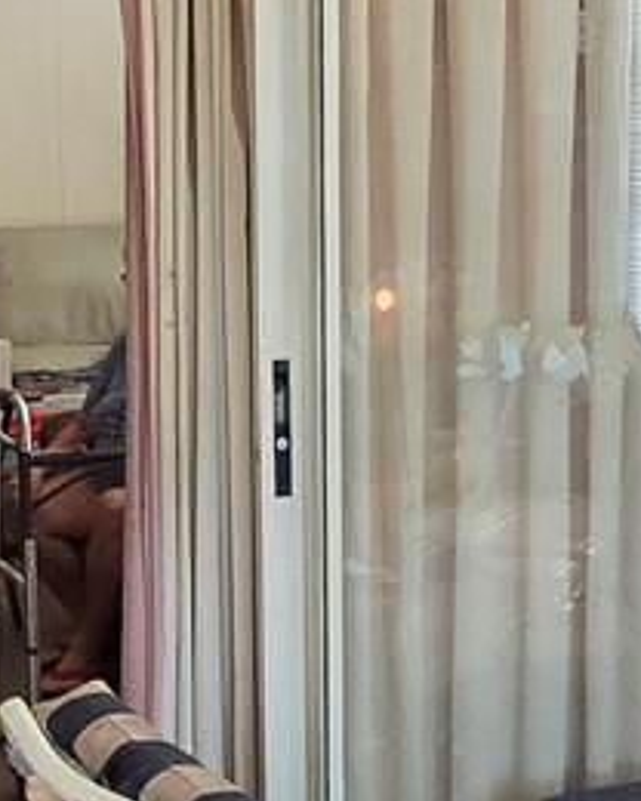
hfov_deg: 19.7
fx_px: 1850
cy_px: 434
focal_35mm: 78
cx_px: 308
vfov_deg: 24.4
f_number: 2.2
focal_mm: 2.2
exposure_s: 1/60
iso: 320
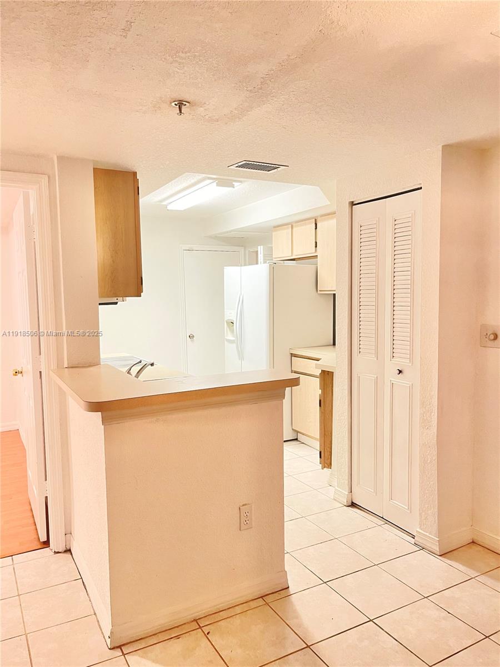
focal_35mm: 25
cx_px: 250
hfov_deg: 54.9
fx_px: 481
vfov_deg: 69.4
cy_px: 334
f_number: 1.6
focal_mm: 5.1
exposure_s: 1/40
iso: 640
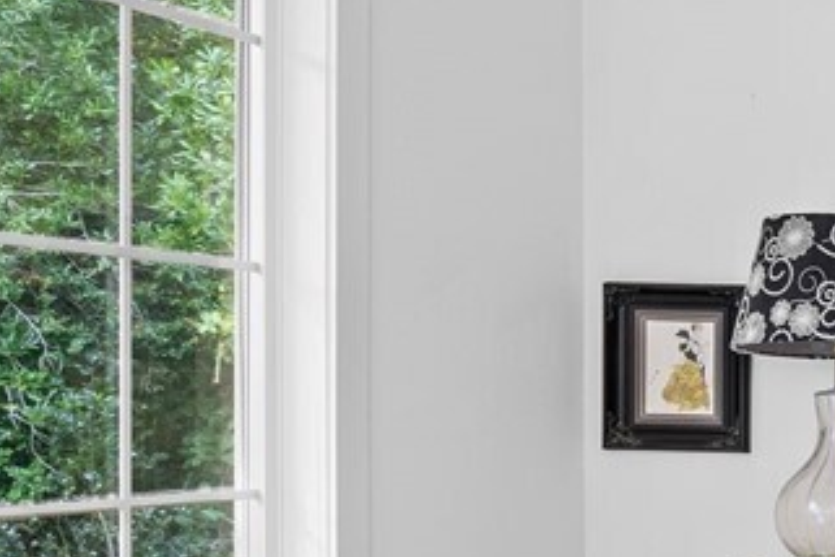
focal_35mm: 74
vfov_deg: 18.3
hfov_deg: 21.1
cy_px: 400
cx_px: 1393
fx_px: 1716
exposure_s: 1.3
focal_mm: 14
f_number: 9
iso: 400
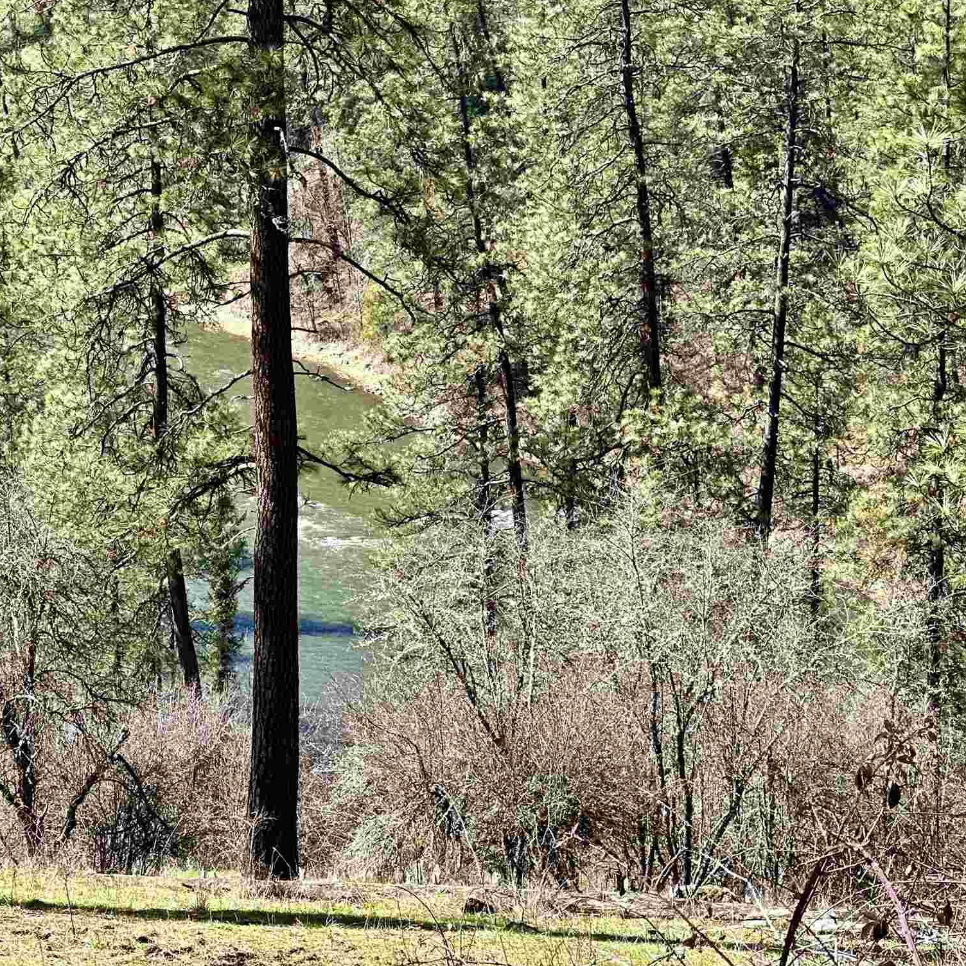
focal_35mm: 139
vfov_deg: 12.5
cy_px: 261
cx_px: 322
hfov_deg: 12.5
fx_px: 4389
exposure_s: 1/195
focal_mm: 9
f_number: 2.8
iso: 32
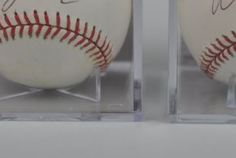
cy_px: 8
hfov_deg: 13.9
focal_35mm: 148
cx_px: 153
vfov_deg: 9.2
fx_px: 970
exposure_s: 1/80
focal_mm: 40
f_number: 4.5
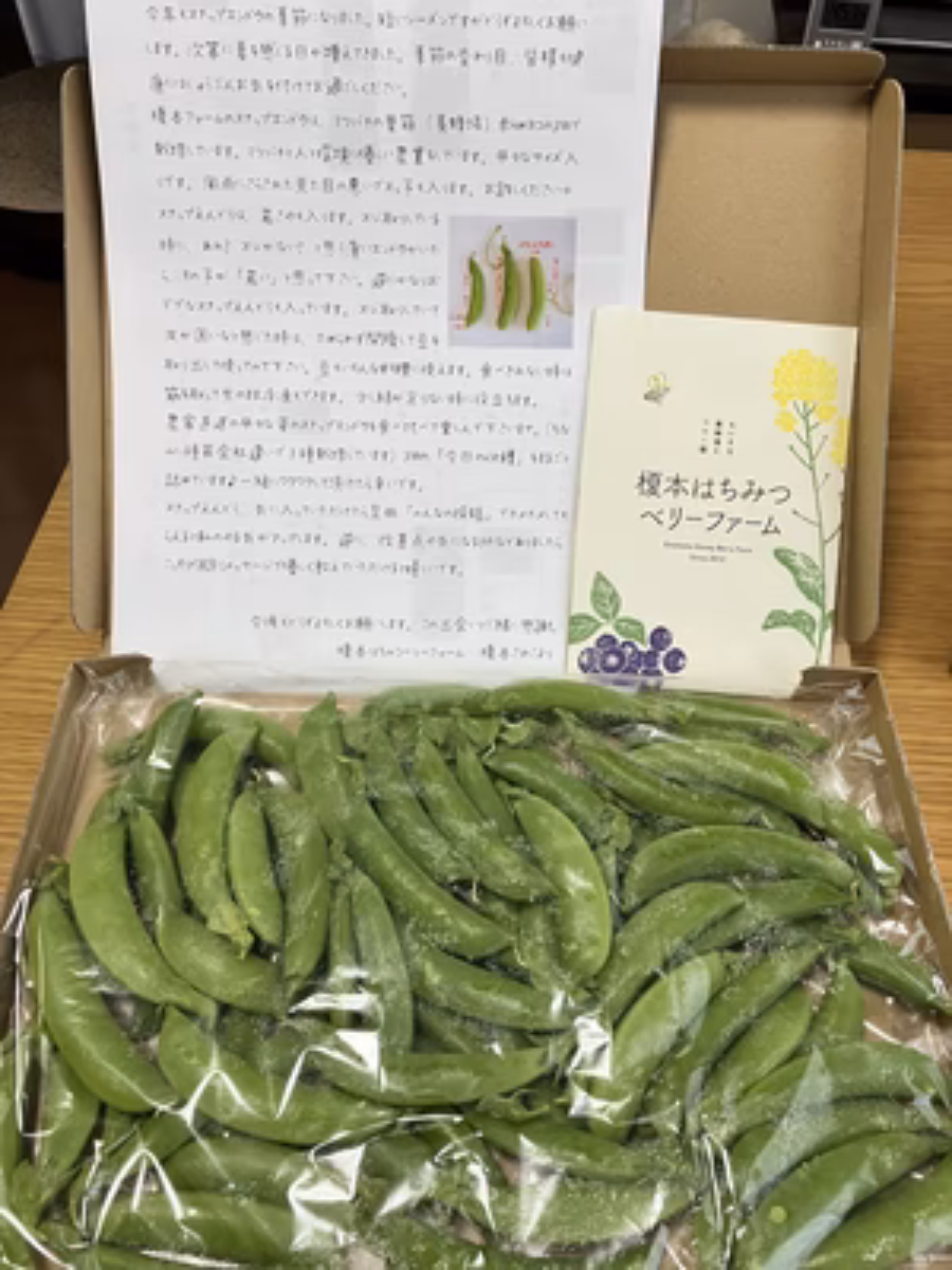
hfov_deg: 49.7
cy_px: 635
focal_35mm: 28
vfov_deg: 63.4
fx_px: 1027
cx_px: 476
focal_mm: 3.99
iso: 50
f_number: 1.8
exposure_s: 1/50
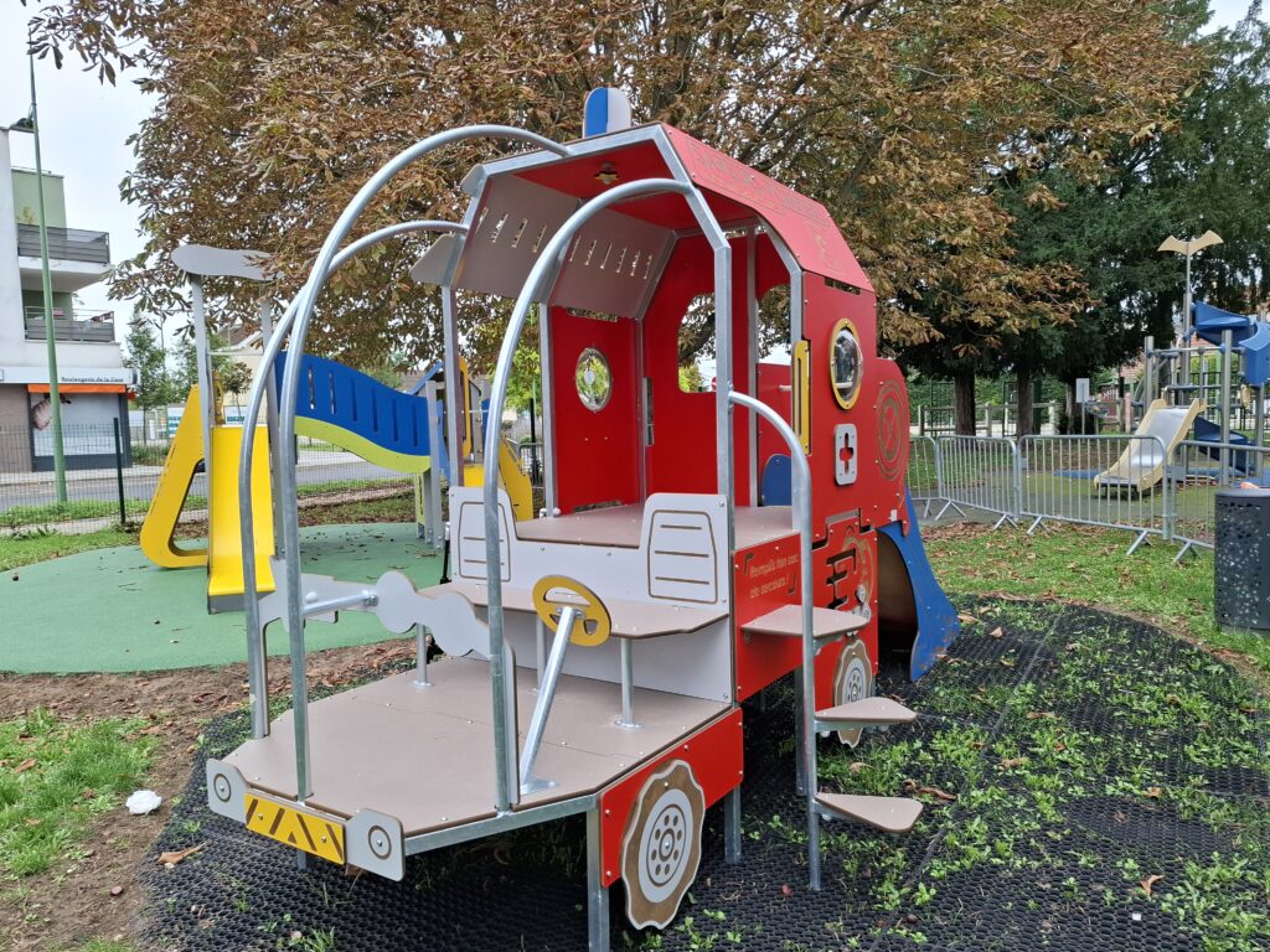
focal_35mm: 23
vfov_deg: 58.9
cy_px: 476
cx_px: 635
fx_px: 844
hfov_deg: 73.9
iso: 50
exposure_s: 1/362
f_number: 1.8
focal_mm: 5.54
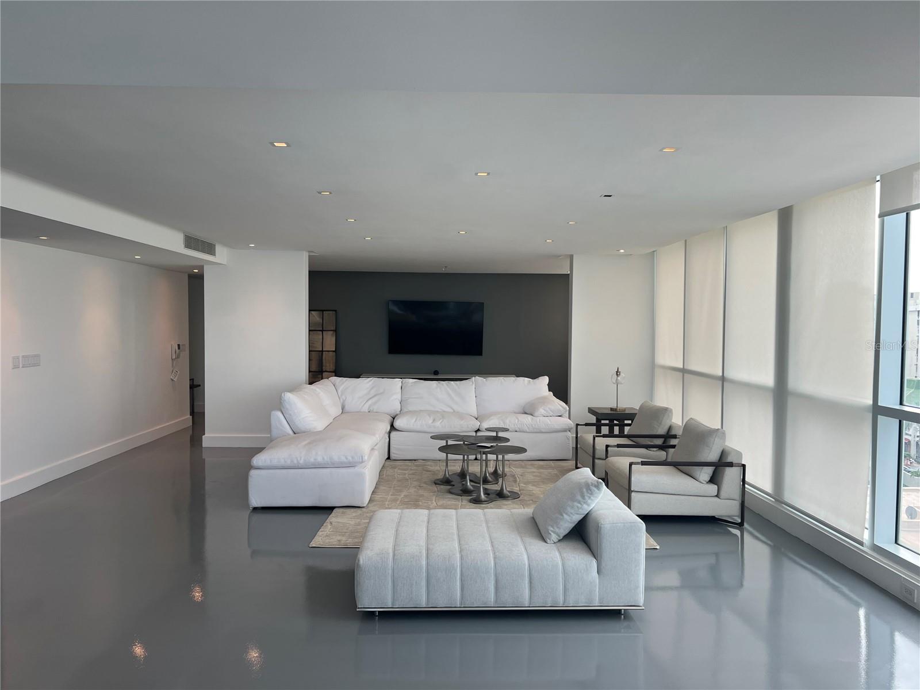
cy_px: 345
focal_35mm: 26
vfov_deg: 53.1
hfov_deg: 67.3
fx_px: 691
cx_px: 460
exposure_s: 1/296
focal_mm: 5.7
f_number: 1.5
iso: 50
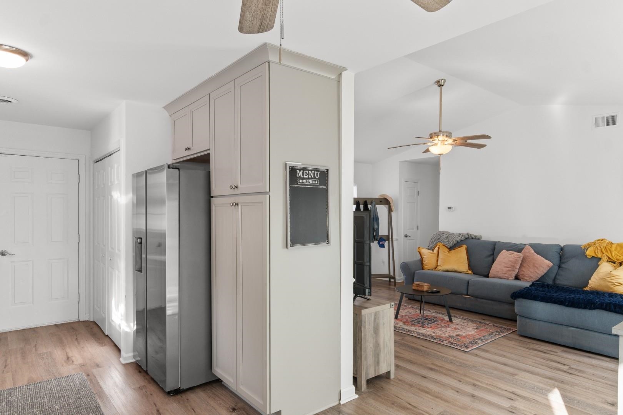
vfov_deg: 59.5
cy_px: 208
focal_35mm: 21
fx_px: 363
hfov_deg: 81.2
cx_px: 312
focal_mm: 14
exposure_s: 2
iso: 100
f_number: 5
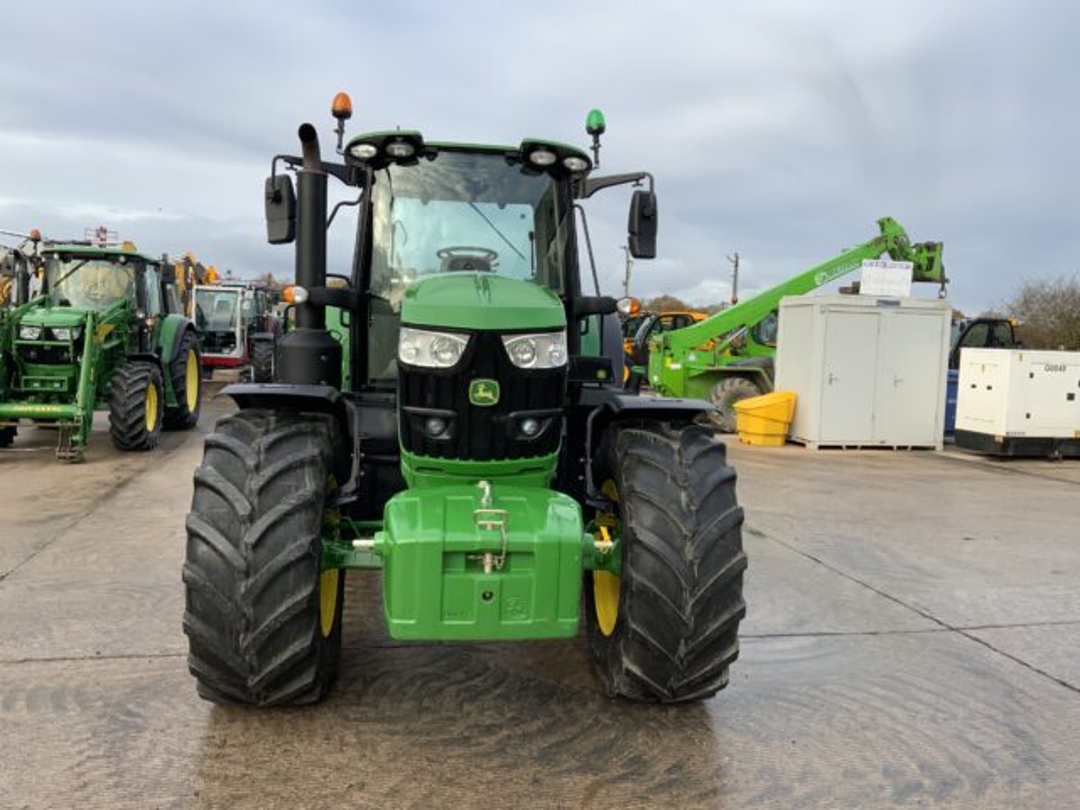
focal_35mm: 29
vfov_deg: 48.2
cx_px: 540
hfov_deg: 61.7
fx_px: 905
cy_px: 405
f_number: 1.8
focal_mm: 3
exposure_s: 1/312
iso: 16
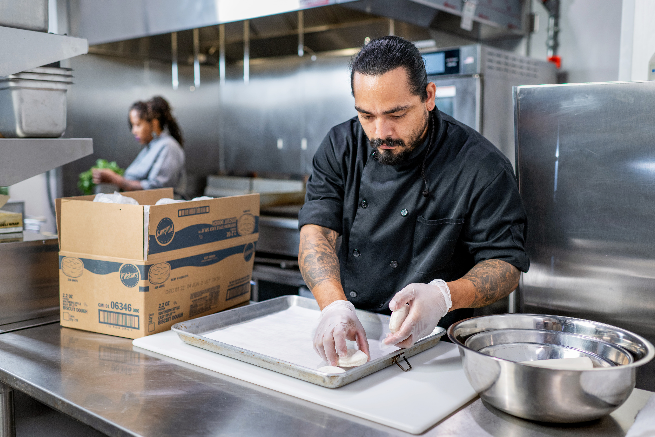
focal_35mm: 35
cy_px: 218
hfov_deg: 54.4
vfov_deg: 37.9
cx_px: 328
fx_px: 637
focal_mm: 35
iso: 320
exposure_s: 1/125
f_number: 2.5
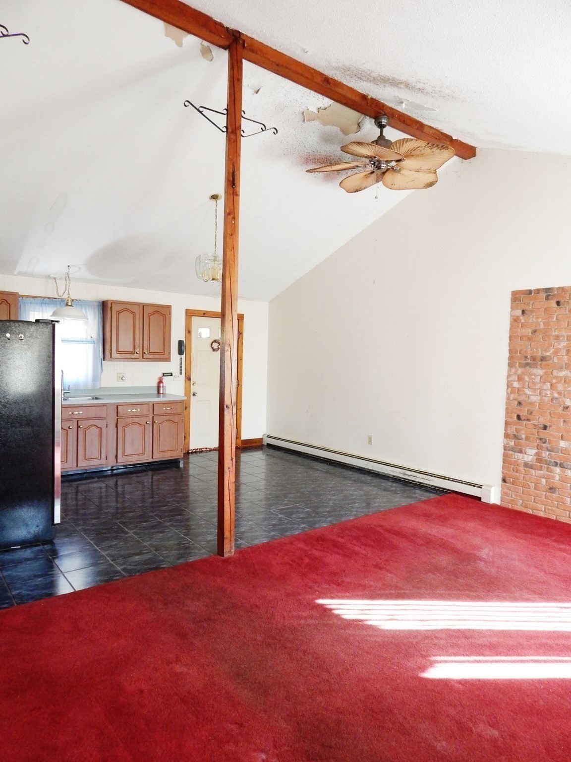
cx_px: 286
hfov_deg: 58.9
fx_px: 506
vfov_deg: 73.9
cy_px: 381
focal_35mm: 23
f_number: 3
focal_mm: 4
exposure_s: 1/15
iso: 500
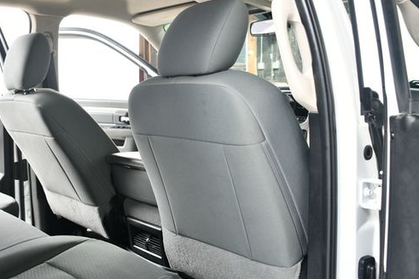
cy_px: 140
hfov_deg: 44.9
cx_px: 148
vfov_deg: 31.2
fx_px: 500
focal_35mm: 43
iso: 100
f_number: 3.5
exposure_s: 1/160
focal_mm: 22
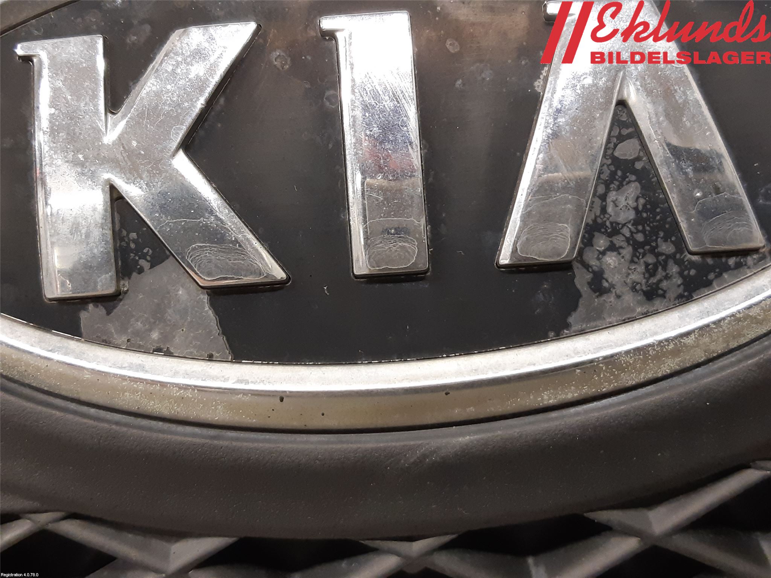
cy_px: 289
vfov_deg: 53.1
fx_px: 579
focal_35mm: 26
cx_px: 386
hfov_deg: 67.3
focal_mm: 3.93
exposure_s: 1/33
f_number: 1.7
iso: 200
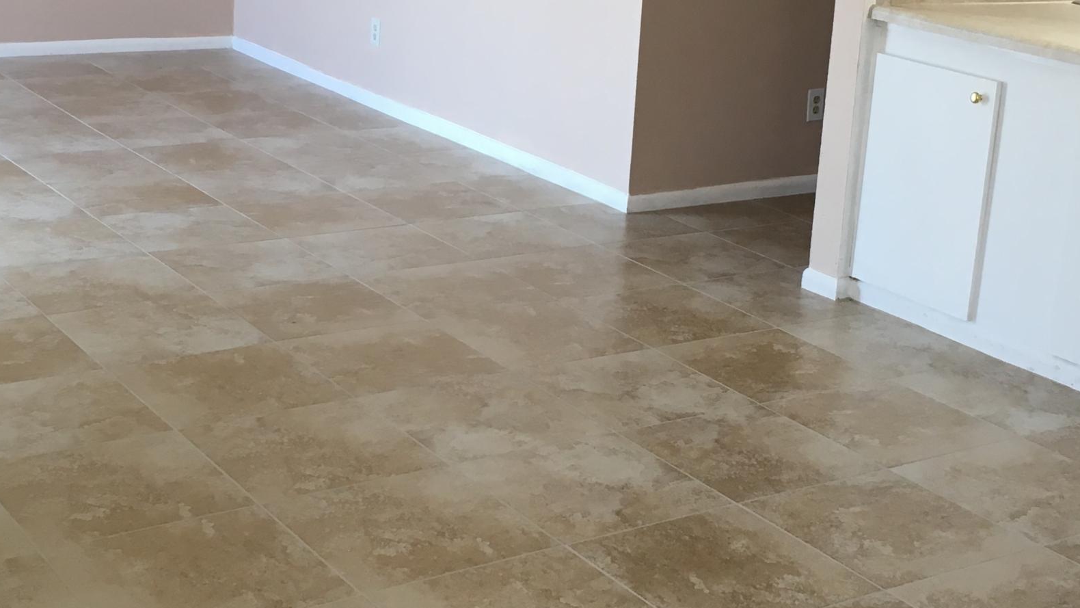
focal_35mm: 60
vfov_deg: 20.0
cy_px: 179
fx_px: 1718
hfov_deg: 34.9
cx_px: 602
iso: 25
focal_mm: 4.15
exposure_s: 1/30
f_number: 2.2
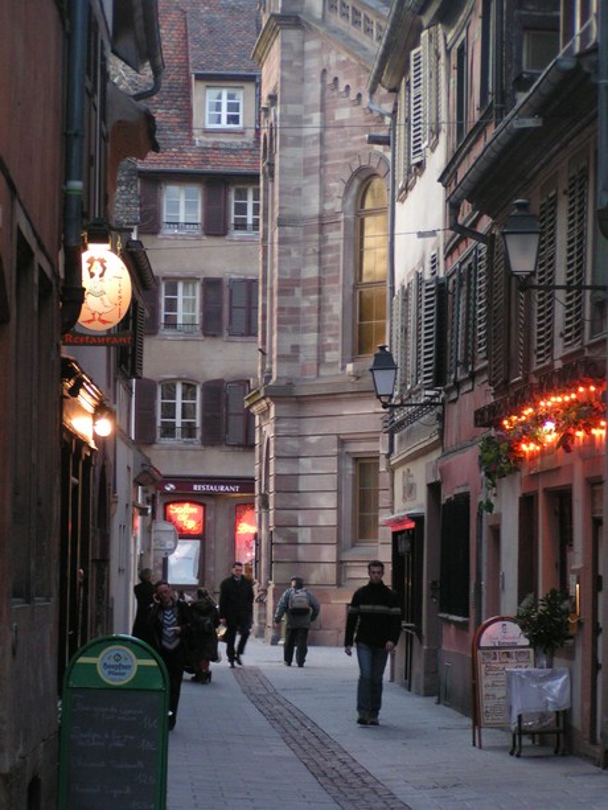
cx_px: 304
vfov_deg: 14.5
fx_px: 3184
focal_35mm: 136
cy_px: 405
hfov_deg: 10.9
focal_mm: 20.9
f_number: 3.5
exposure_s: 1/30
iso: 200
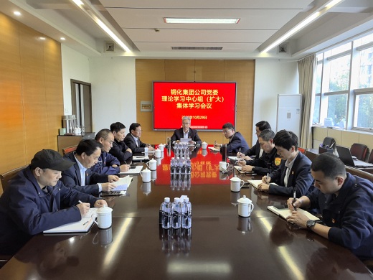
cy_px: 140
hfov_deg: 65.3
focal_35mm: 27
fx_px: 291
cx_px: 186
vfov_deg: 51.4
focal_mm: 5.75
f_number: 2
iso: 250
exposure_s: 1/100
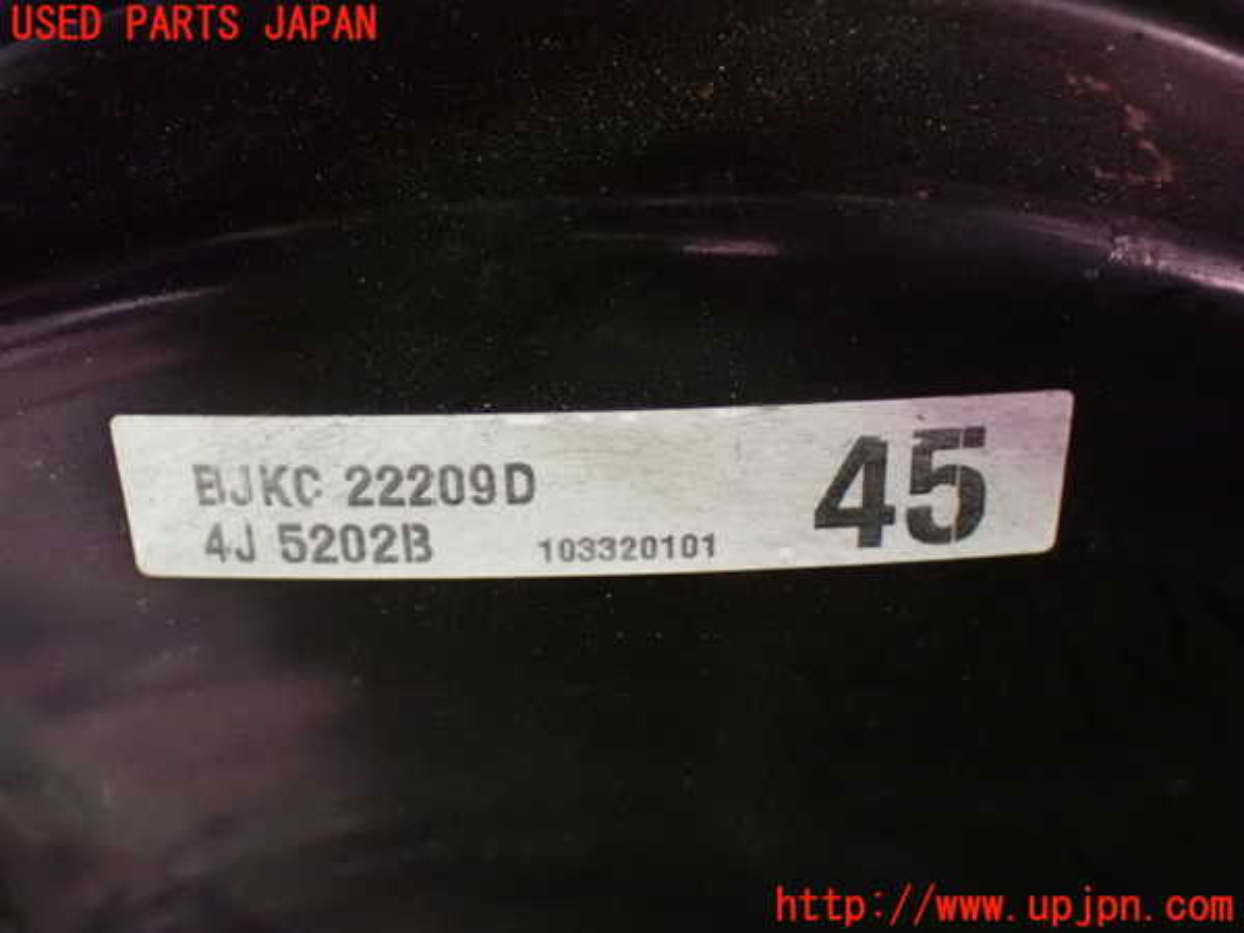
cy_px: 466
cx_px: 622
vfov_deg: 29.1
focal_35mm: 50
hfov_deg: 38.2
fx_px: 1797
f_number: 3.2
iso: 1600
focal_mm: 9.01
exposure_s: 1/10
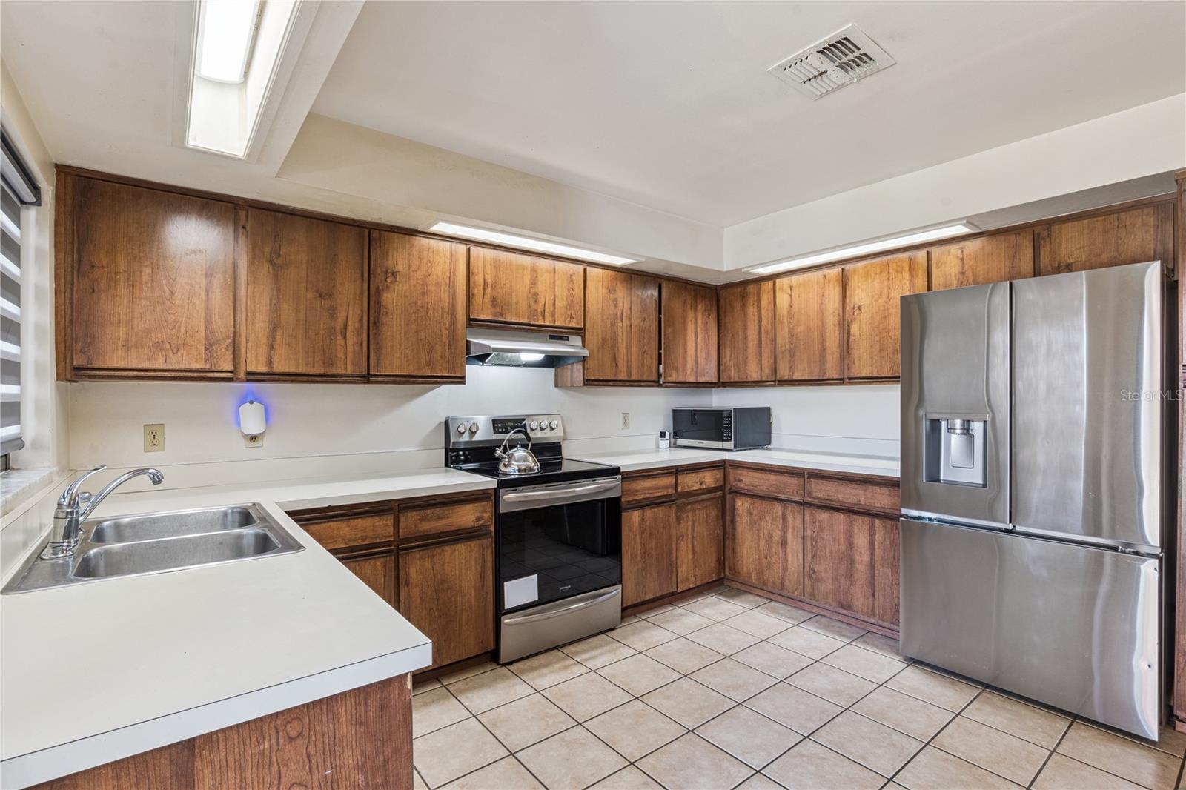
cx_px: 593
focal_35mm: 16
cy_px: 395
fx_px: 527
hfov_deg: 96.7
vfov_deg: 73.7
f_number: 20
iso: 800
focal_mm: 16
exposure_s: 1/5
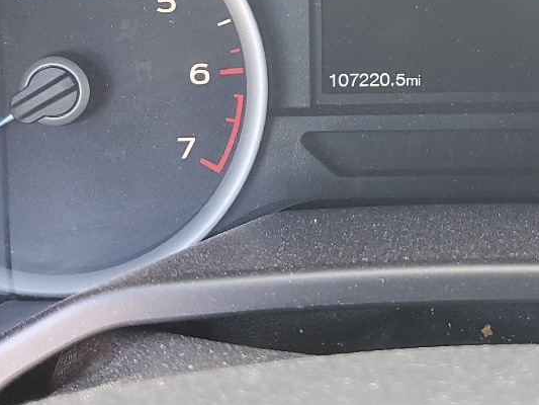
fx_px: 1215
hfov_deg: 24.4
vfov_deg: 18.5
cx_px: 467
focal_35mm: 78
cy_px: 27
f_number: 1.5
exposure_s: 1/60.2
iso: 84
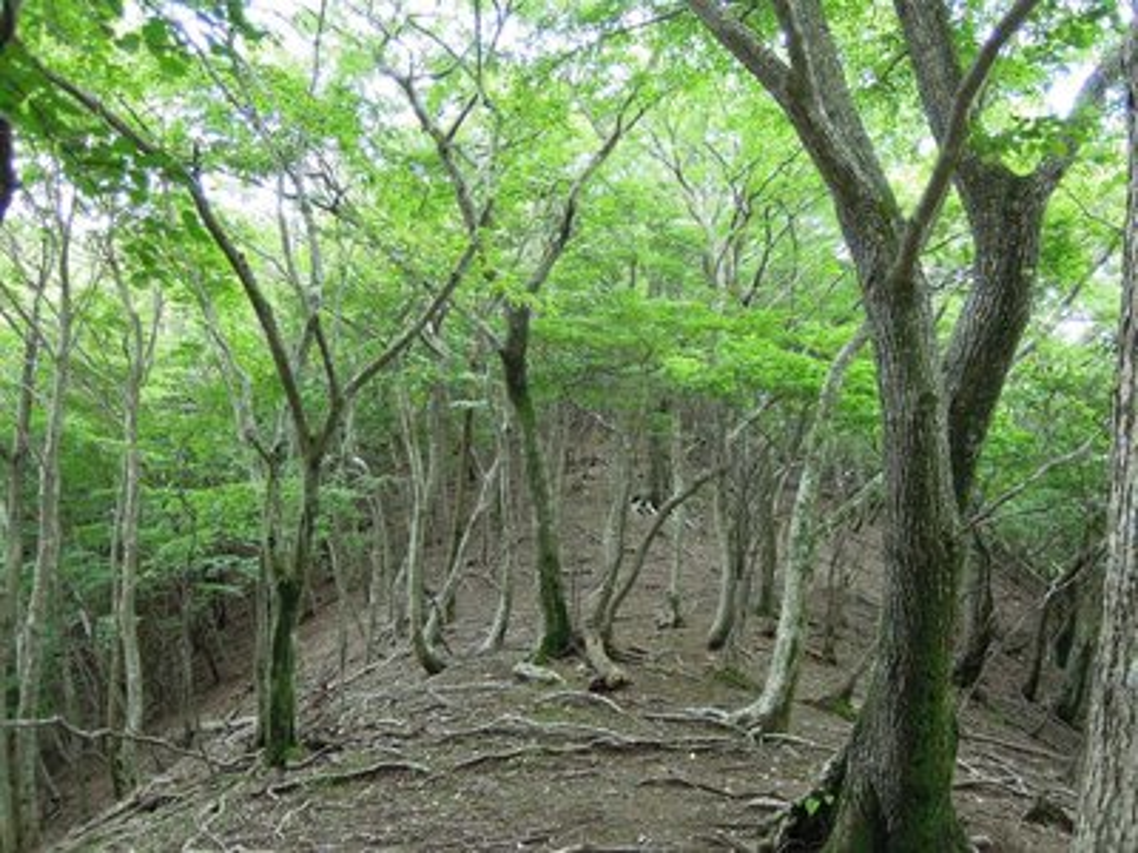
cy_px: 426
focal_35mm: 24
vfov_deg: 56.8
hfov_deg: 71.6
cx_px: 569
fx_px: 789
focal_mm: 4.3
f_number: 1.8
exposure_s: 1/100
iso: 160
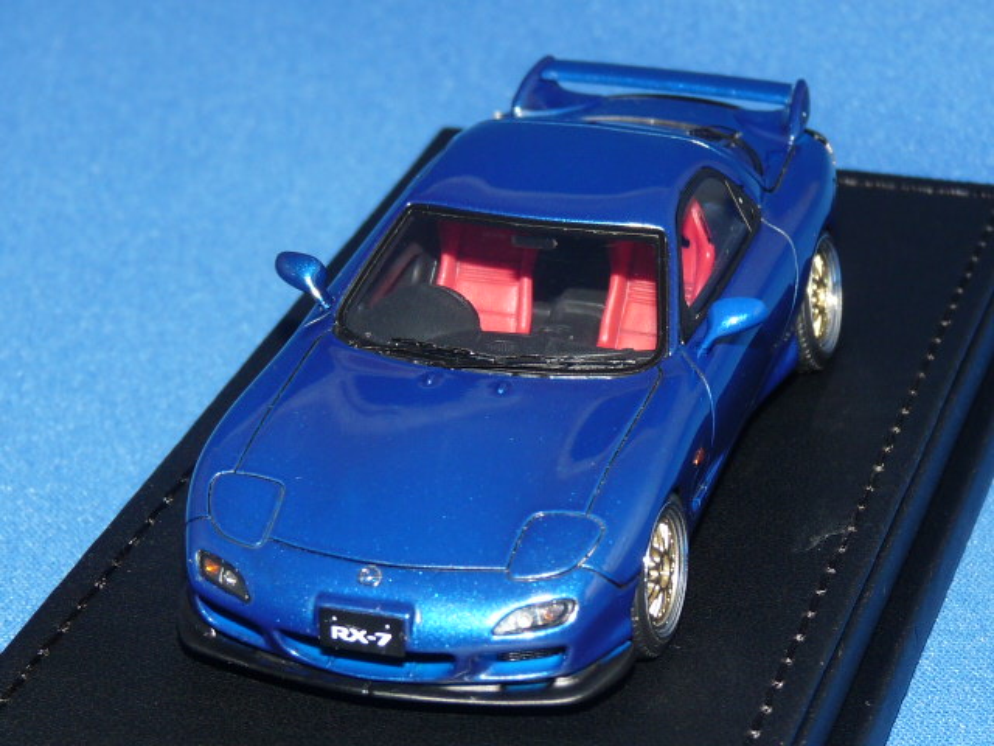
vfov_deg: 11.6
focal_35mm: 128
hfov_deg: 15.4
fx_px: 3676
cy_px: 373
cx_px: 497
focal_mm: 12.8
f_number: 3.4
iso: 100
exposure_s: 1/80
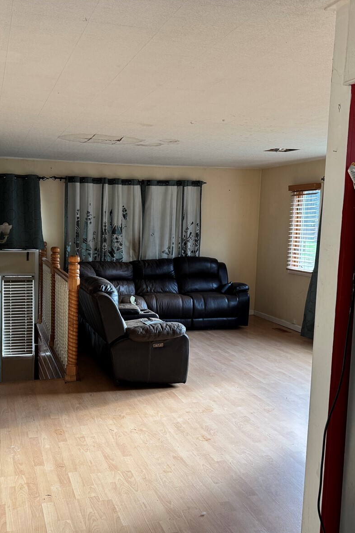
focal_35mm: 34
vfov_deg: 55.8
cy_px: 269
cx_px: 122
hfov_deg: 38.5
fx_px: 503
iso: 125
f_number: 1.78
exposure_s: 1/120
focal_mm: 6.76
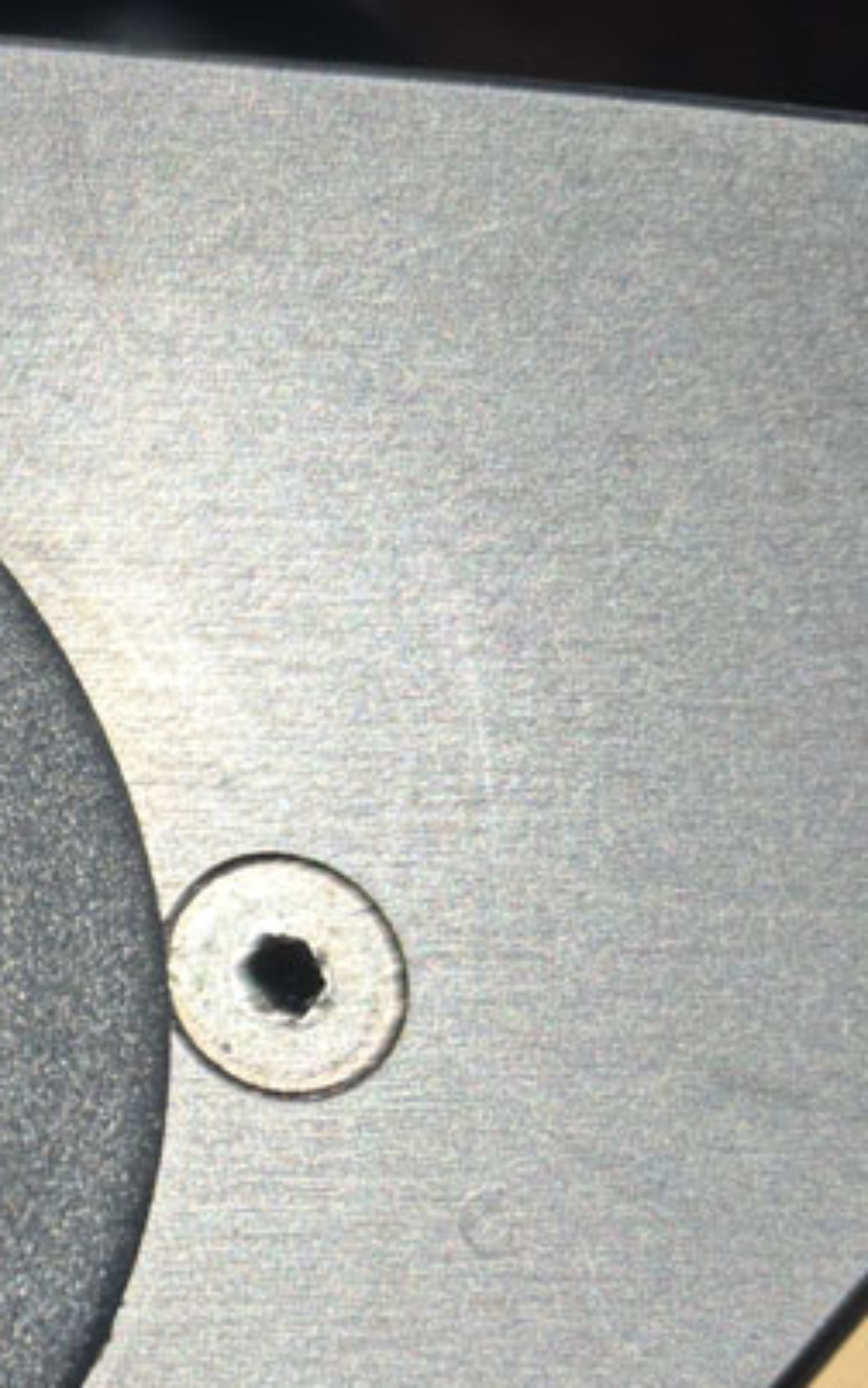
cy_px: 1240
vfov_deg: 28.3
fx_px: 2649
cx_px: -730
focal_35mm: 70
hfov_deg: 15.7
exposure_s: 1/2024
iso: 50
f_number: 1.6
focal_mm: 5.96
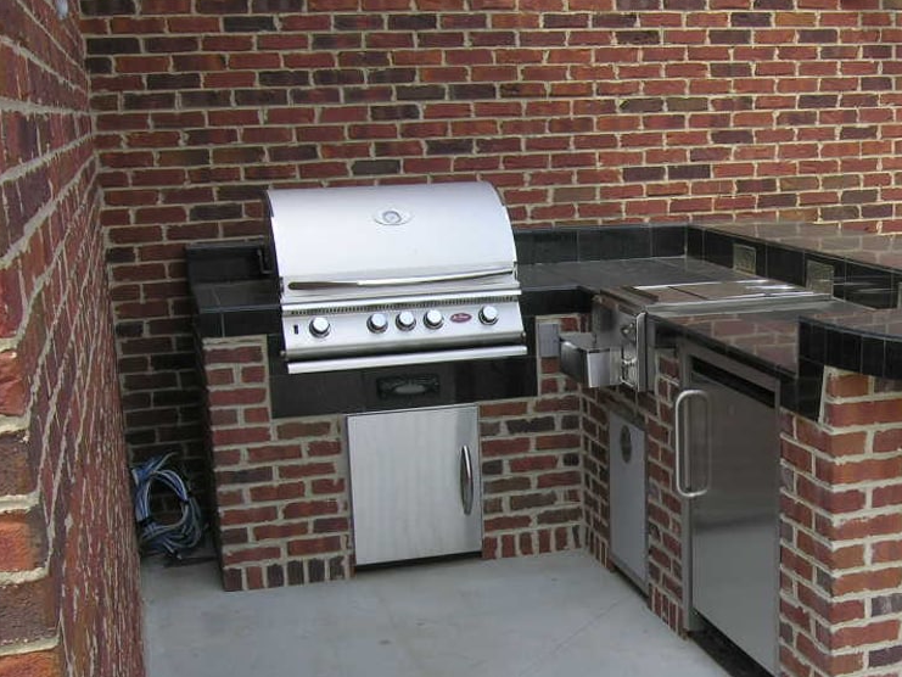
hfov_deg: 34.6
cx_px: 701
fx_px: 1407
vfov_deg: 26.9
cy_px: 455
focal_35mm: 54
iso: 50
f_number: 4.9
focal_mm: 7.5
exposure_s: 1/168
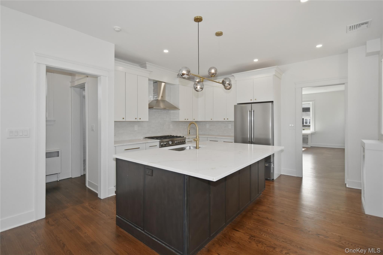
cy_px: 128
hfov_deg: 100.4
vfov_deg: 77.3
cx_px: 192
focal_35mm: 15
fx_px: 160
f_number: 5
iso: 200
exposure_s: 1/100
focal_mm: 10
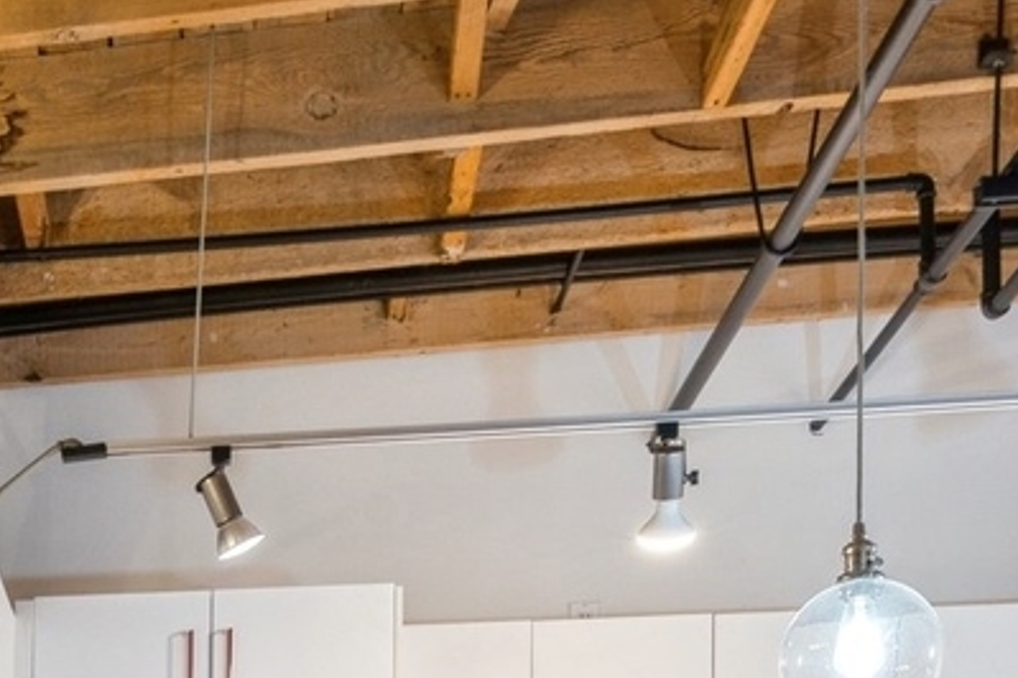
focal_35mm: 69
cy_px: 1162
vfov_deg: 16.9
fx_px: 1951
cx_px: -117
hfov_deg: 26.8
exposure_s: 1/4
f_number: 8
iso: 200
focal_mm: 17
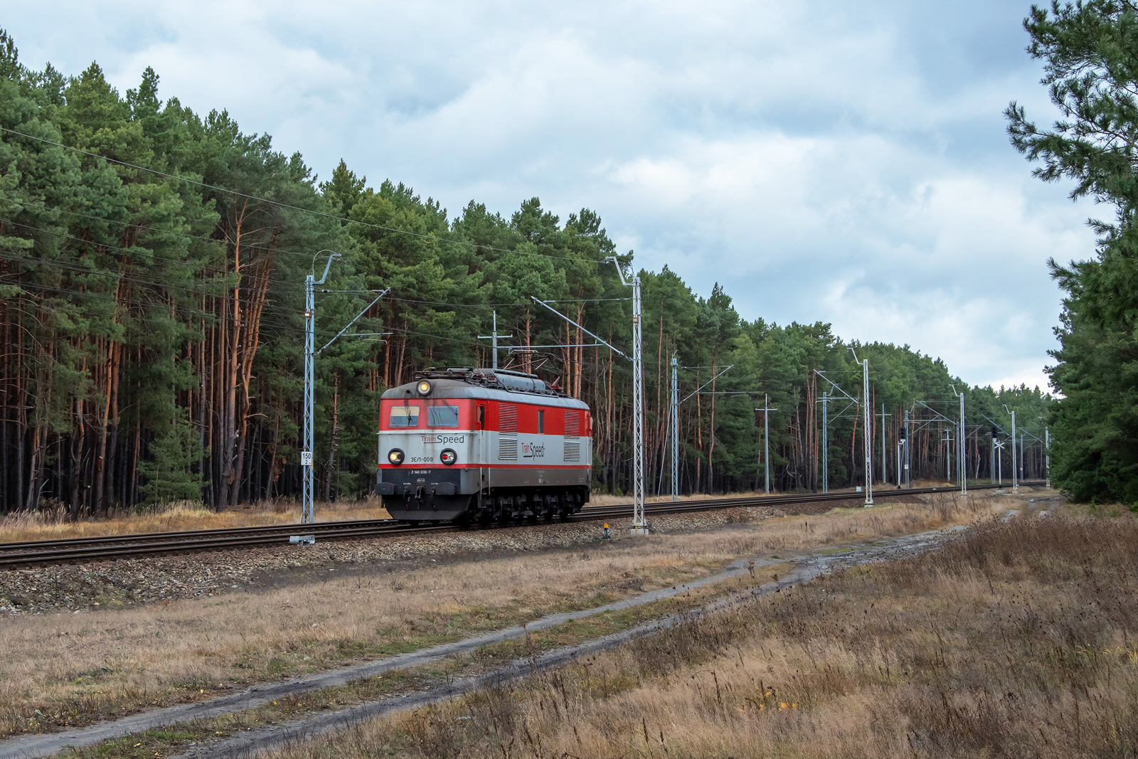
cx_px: 569
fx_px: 1992
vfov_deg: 21.6
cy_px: 380
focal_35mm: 63
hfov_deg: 31.9
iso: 500
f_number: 8
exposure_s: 1/400
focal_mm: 42
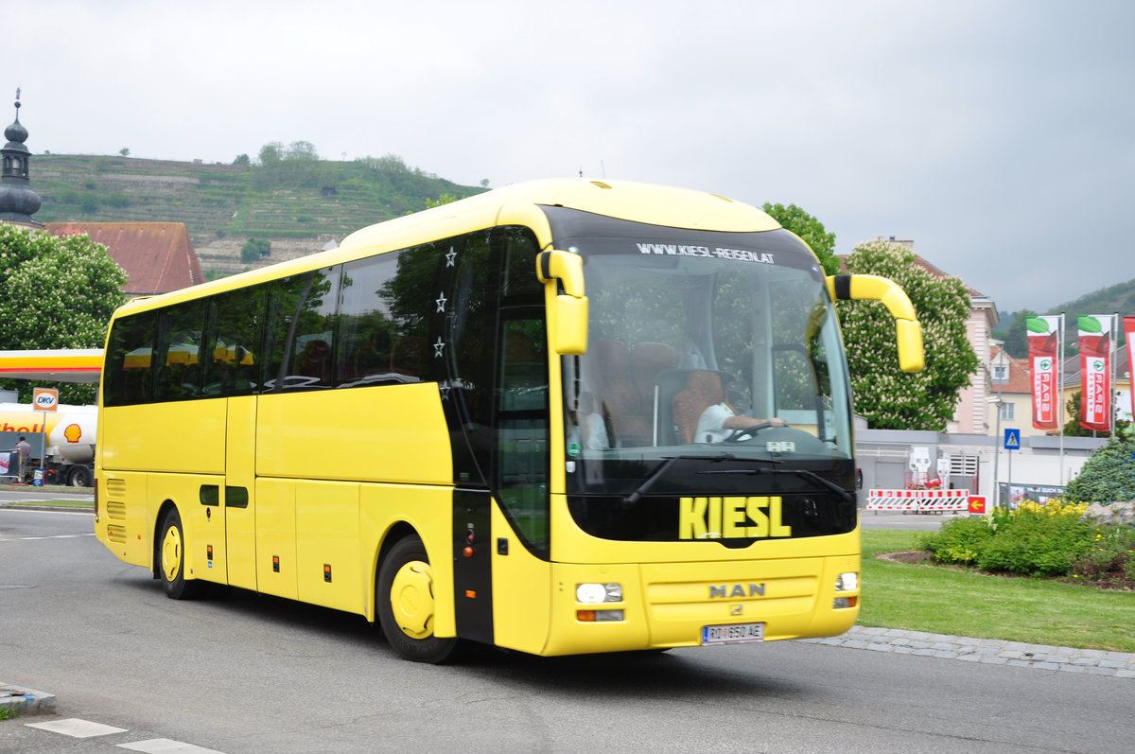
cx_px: 568
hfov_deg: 38.9
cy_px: 377
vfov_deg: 26.4
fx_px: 1606
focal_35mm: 51
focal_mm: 34
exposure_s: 1/125
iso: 200
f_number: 5.6
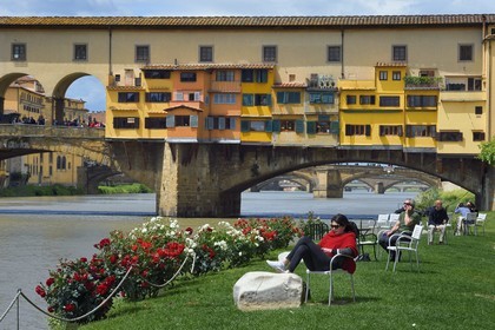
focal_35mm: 102
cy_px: 165
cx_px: 248
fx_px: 1402
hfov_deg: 20.0
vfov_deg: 13.4
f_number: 13
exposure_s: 1/200
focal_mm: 102
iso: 200
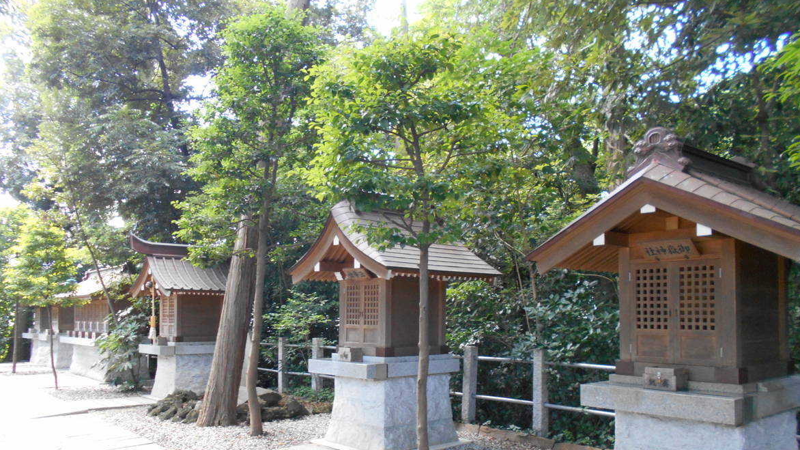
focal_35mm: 29
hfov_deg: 66.1
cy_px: 294
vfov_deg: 39.8
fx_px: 615
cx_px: 393
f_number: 3.2
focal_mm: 4.6
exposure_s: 1/30
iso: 360
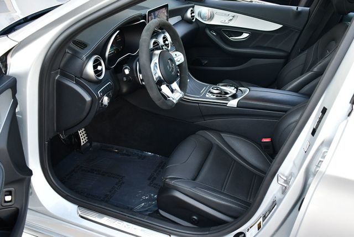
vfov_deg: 36.9
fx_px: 354
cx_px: 177
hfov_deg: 53.1
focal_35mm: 36
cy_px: 118
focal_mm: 18
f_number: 3.5
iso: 800
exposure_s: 1/250
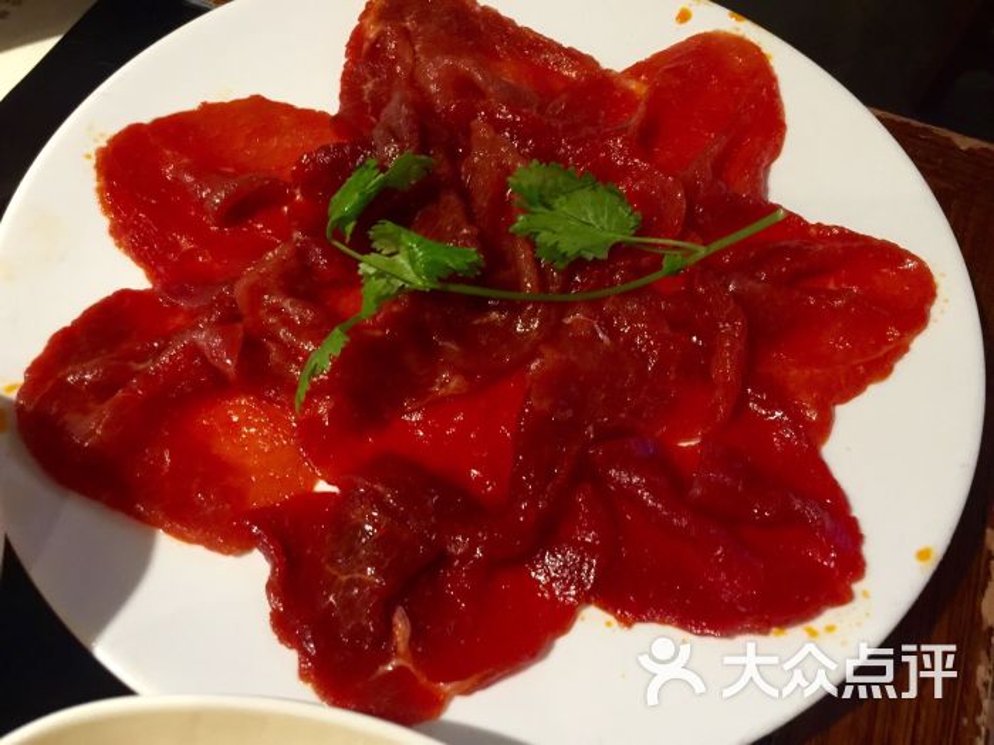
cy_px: 372
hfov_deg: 61.7
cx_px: 497
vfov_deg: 48.2
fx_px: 833
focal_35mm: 29
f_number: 2.2
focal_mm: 4.15
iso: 125
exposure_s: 1/8
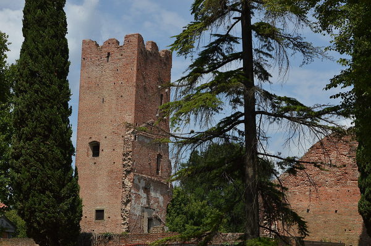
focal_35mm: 82
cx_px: 186
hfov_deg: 24.7
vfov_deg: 16.5
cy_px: 123
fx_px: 849
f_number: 9
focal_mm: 55
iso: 100
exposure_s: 1/640
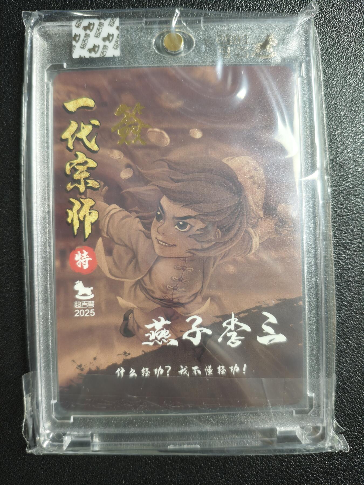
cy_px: 242
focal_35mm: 26
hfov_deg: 53.1
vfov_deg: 67.3
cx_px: 182
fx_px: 365
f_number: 1.5
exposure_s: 1/50
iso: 640
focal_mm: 4.94
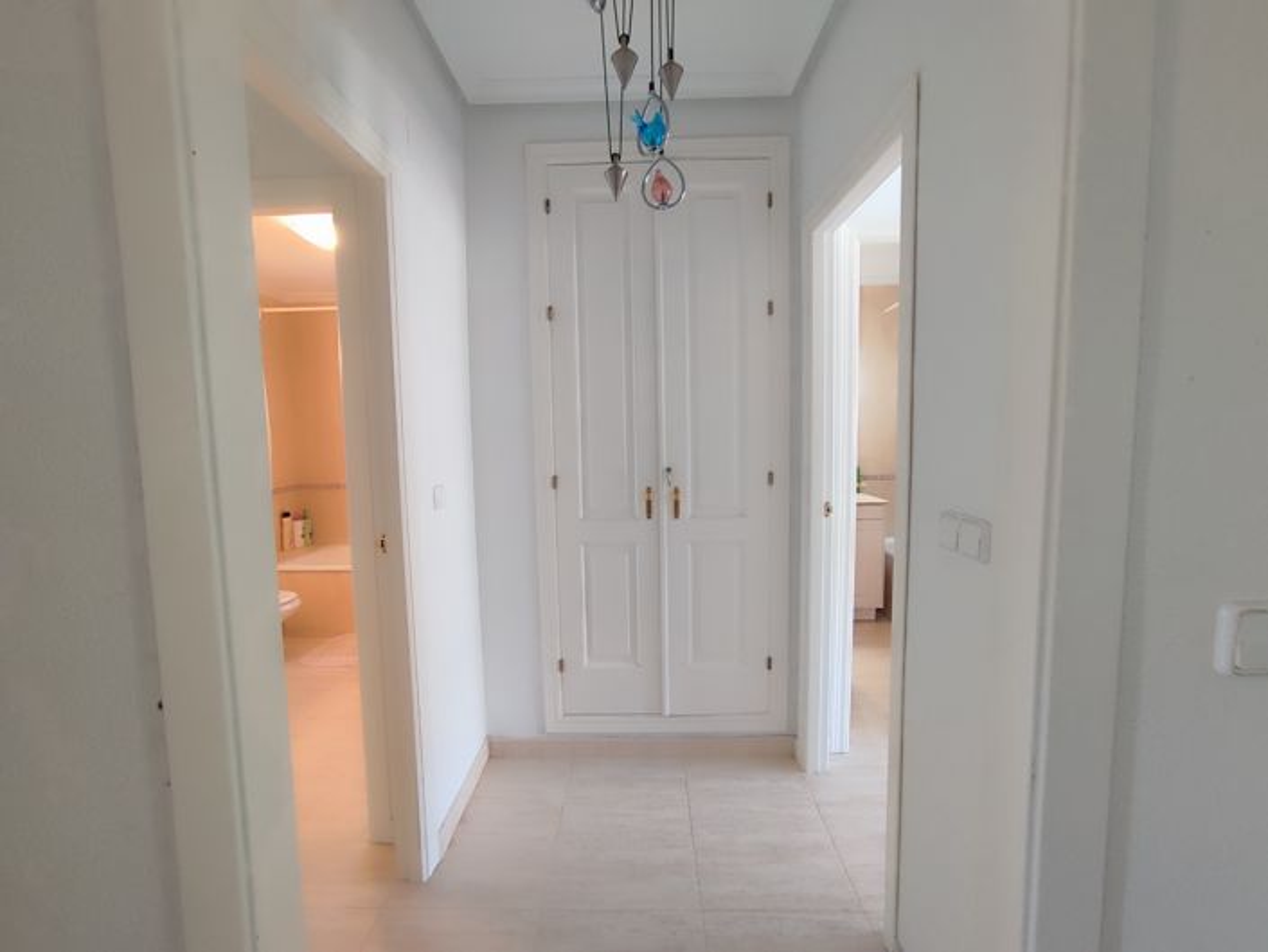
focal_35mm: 16
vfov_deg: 78.1
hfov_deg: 94.5
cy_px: 476
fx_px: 586
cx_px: 634
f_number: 2.2
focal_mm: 1.65
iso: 320
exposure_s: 1/50
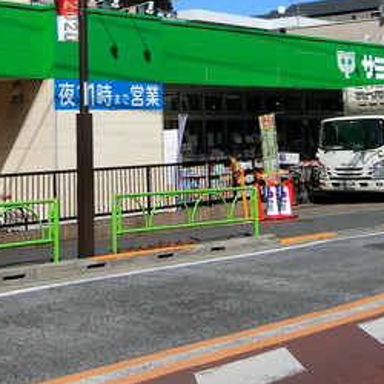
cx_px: 129
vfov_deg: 24.4
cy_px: 18
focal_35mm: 68
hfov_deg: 25.2
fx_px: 853
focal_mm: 6.4
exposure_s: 1/400
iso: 80
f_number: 8.2
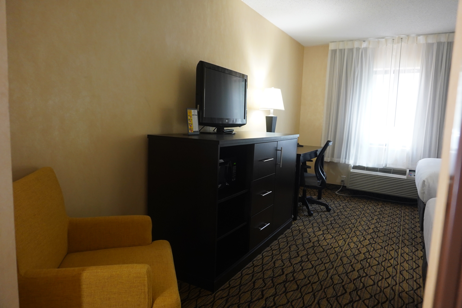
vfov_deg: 53.1
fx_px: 308
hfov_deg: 73.7
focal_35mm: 24
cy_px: 154
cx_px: 231
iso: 1600
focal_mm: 16
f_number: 3.5
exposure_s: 1/80
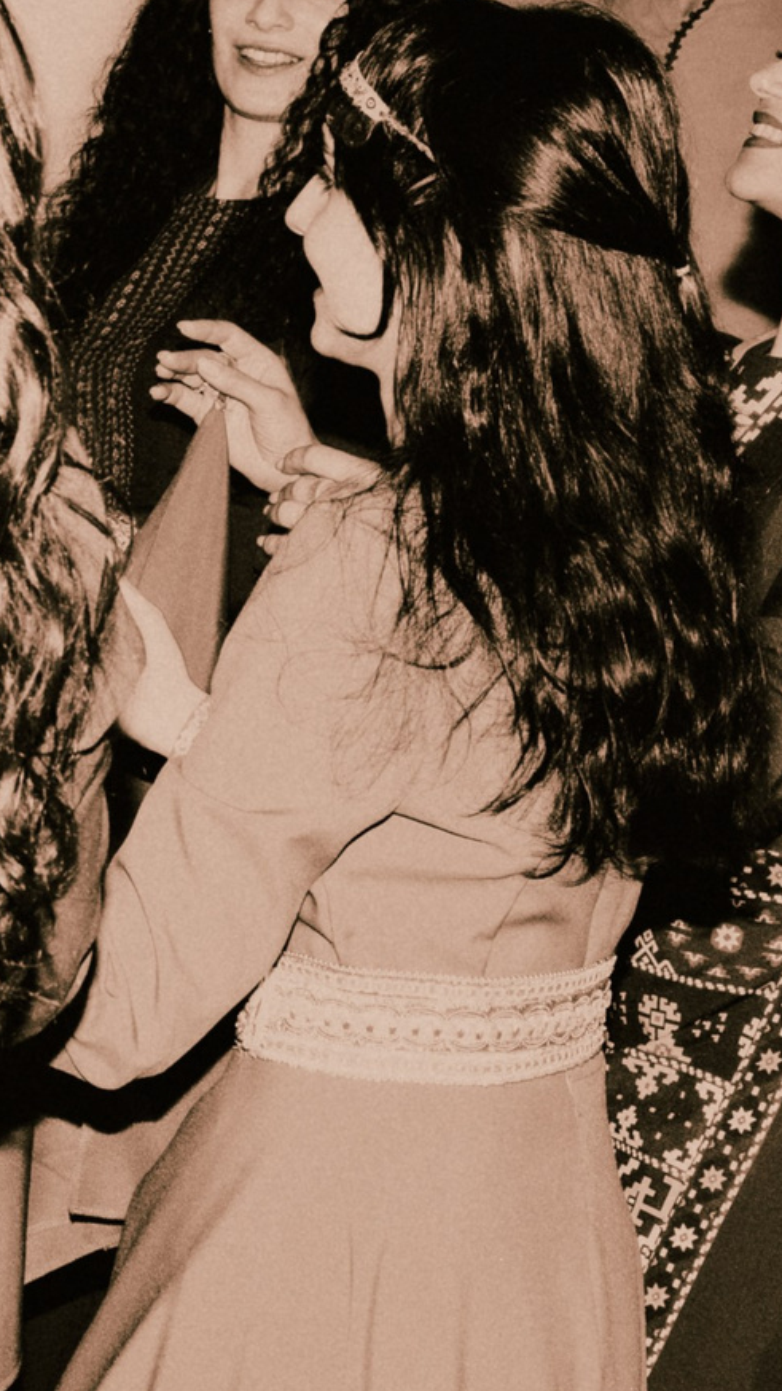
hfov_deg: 9.0
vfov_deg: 16.6
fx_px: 4756
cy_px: 437
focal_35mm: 129
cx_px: -672
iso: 1600
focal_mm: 42
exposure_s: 1/15
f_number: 11
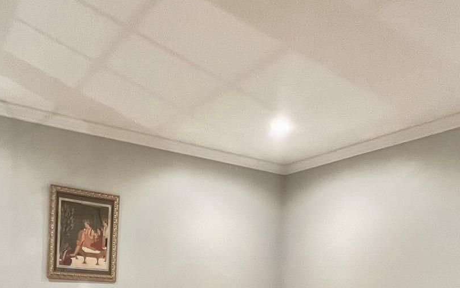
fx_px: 439
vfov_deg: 31.3
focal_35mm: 35
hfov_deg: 54.8
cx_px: 177
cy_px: 334
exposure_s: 1/60
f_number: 1.8
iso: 250
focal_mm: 1.57
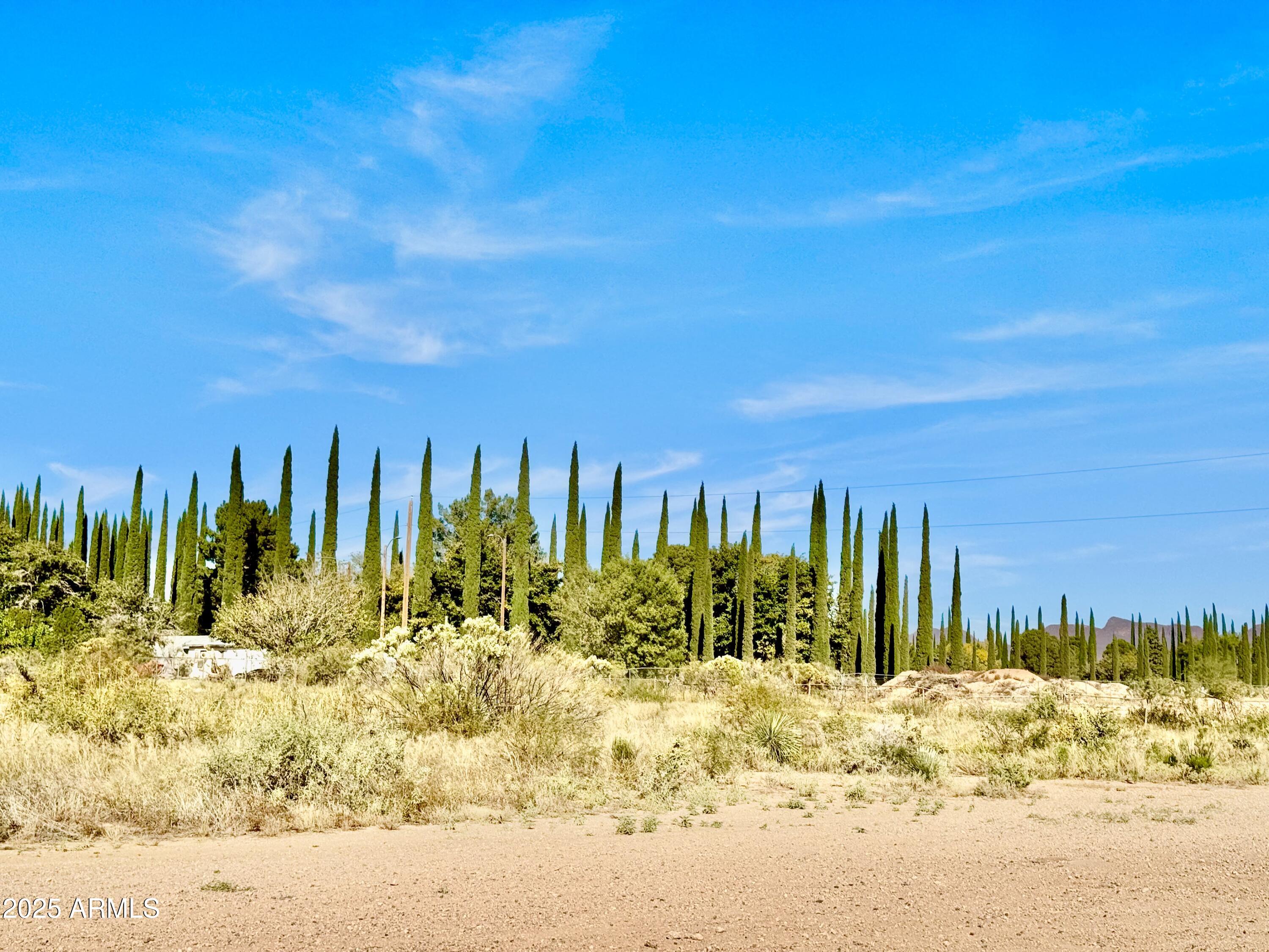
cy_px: 476
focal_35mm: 48
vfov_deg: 30.3
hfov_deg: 39.7
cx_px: 634
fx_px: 1760
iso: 64
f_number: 1.78
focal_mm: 6.76
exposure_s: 1/9009
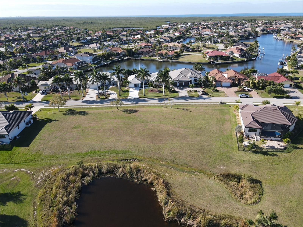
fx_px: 210
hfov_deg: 71.6
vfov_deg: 56.8
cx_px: 152
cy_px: 114
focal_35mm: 24
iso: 100
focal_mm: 4.5
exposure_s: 1/400
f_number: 2.8
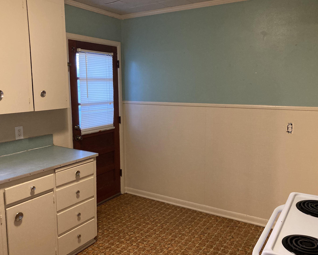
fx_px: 292
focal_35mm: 31
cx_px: 151
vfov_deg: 47.1
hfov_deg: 57.1
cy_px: 124
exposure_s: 1/60
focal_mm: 3.99
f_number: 1.8
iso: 320
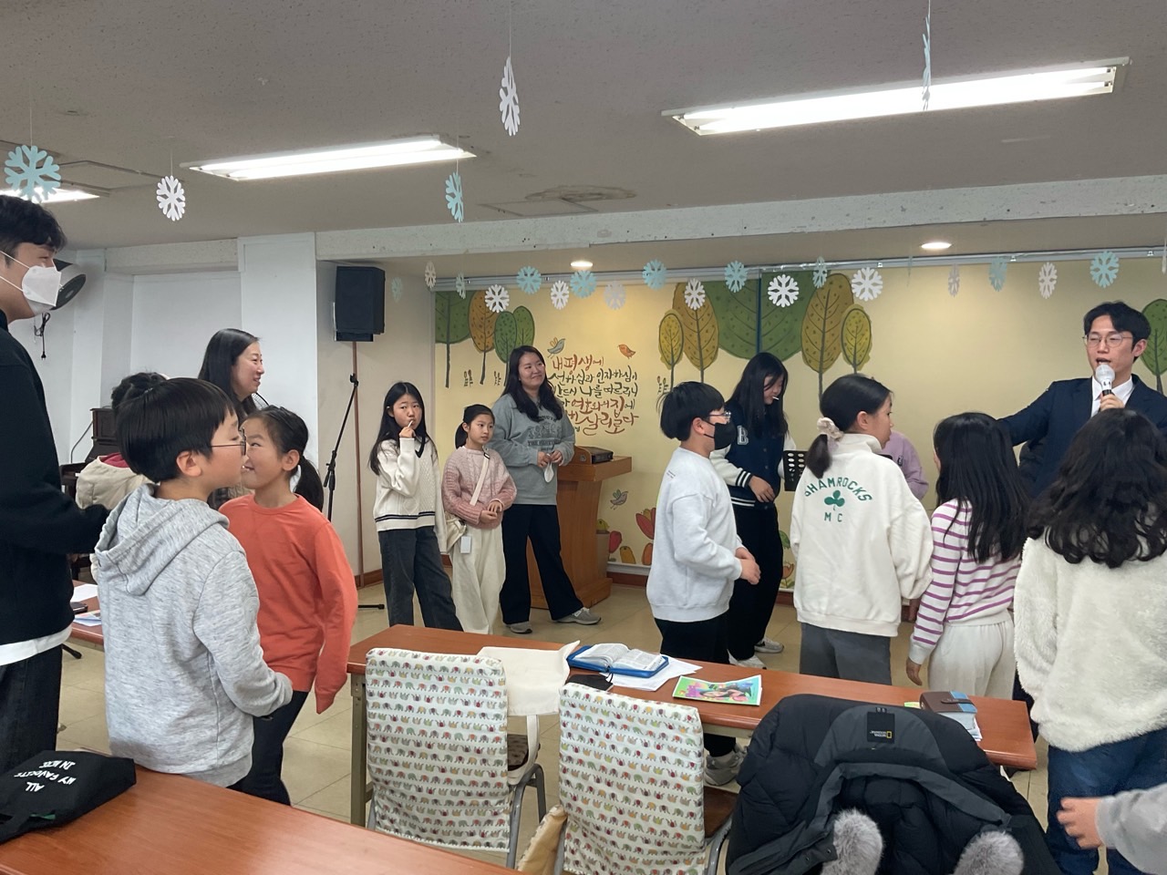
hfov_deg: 61.7
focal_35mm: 29
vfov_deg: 48.2
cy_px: 438
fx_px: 978
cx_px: 584
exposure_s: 1/60
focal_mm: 3
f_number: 1.8
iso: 50
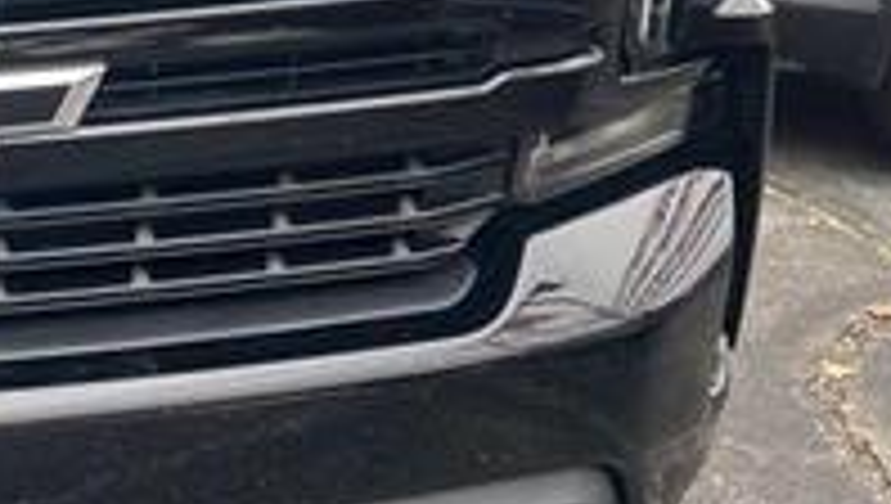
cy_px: 4
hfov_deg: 26.4
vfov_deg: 16.5
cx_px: -148
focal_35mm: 72
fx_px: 1703
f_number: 1.5
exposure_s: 1/142
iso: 32
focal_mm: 5.7
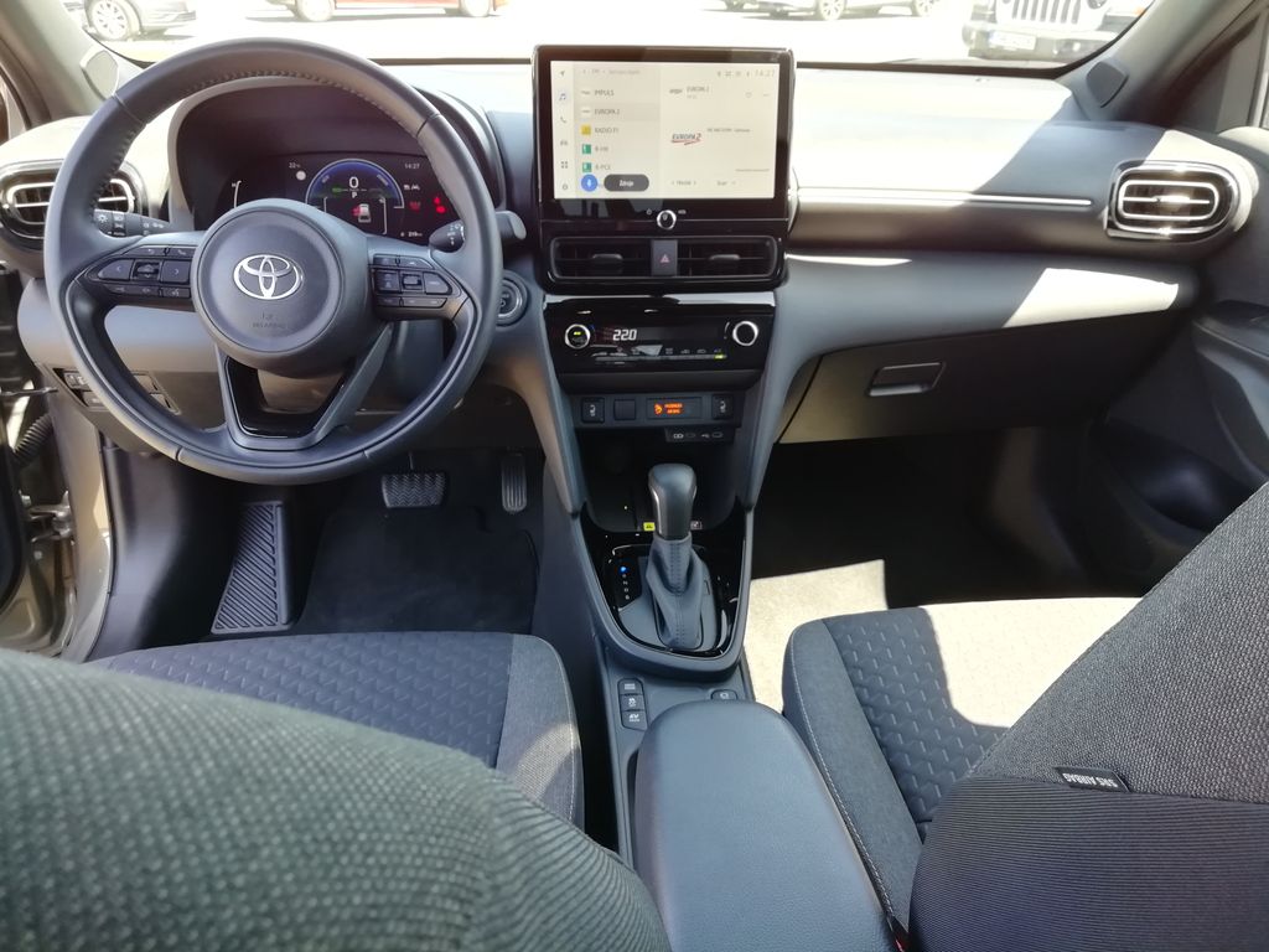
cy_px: 476
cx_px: 634
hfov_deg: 67.3
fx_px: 953
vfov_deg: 53.1
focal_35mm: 26
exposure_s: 1/33.3
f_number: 2.2
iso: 80
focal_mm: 3.21
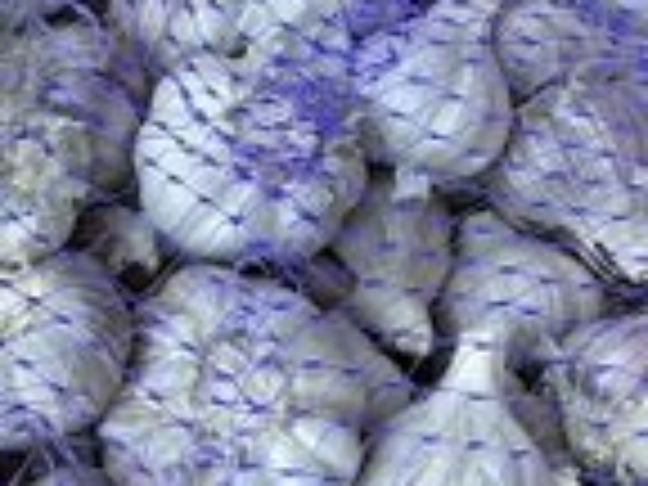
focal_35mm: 97
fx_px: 1816
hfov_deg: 18.7
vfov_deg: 15.2
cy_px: 306
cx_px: -216
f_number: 1.8
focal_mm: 3
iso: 40
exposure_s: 1/100
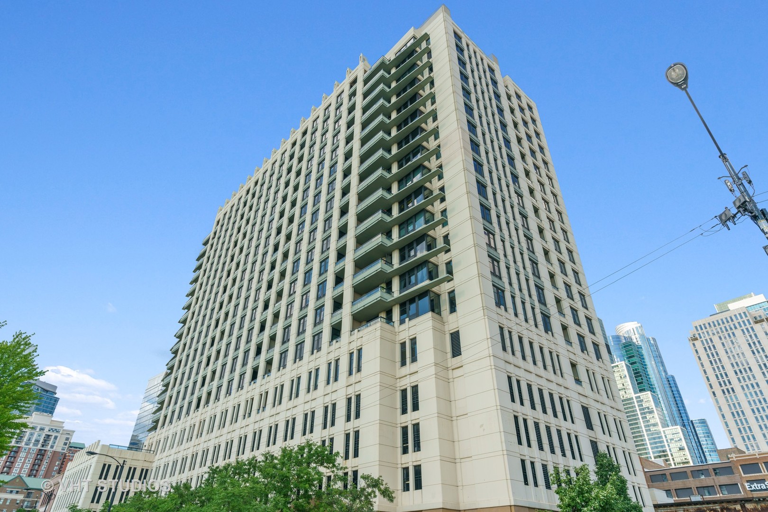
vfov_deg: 61.9
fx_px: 427
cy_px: 256
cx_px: 384
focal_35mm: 20
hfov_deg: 84.0
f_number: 7.1
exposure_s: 1/500
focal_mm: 20
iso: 320
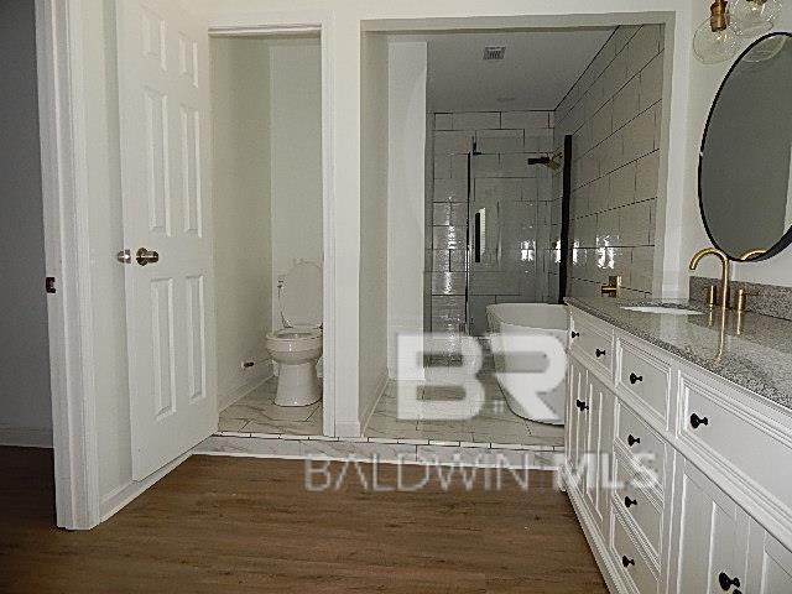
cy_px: 297
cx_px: 396
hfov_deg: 73.9
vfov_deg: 58.9
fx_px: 526
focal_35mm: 23
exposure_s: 1/30
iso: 200
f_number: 3
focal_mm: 4
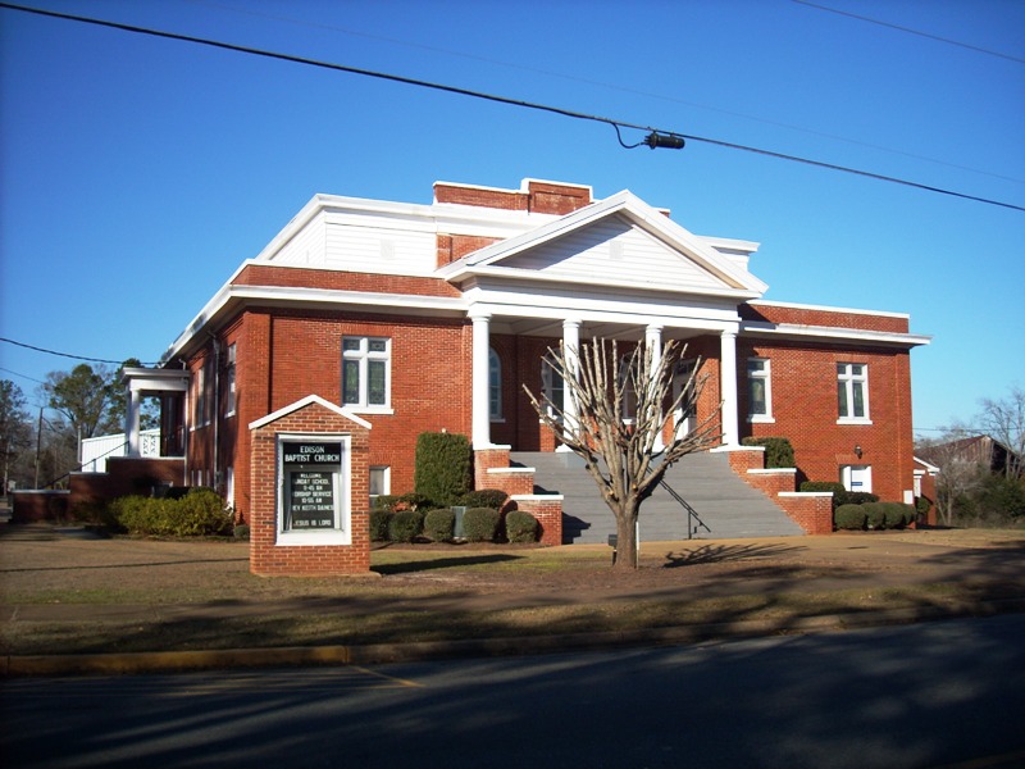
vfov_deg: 40.7
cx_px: 512
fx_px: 1036
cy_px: 384
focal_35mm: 35
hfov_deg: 52.6
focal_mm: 5.7
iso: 64
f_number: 5.6
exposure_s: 1/384
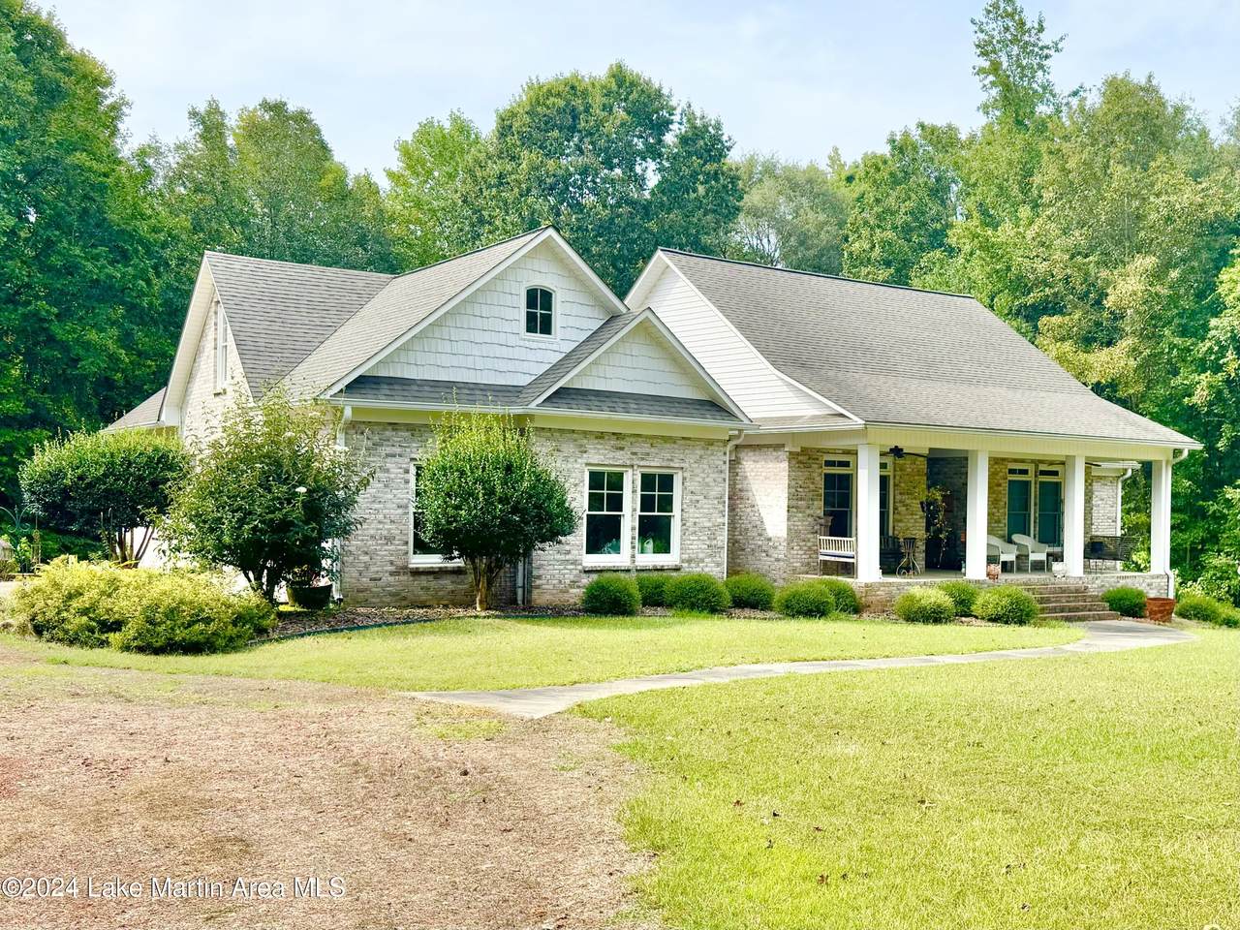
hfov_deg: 71.6
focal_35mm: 24
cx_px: 620
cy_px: 465
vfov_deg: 56.8
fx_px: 860
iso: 80
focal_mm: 6.76
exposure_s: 1/2252
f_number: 1.78
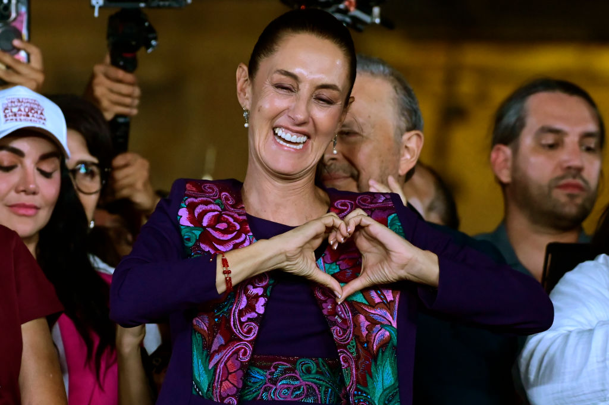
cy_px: 202
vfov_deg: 5.1
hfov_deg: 7.6
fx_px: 4564
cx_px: 304
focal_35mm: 270
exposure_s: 1/800
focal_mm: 270
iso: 8000
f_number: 5.6
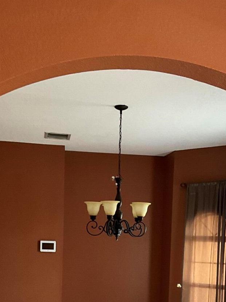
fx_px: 470
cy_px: 274
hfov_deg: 27.0
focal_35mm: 54
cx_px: 111
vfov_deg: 33.6
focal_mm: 3
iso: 160
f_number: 1.8
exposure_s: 1/60
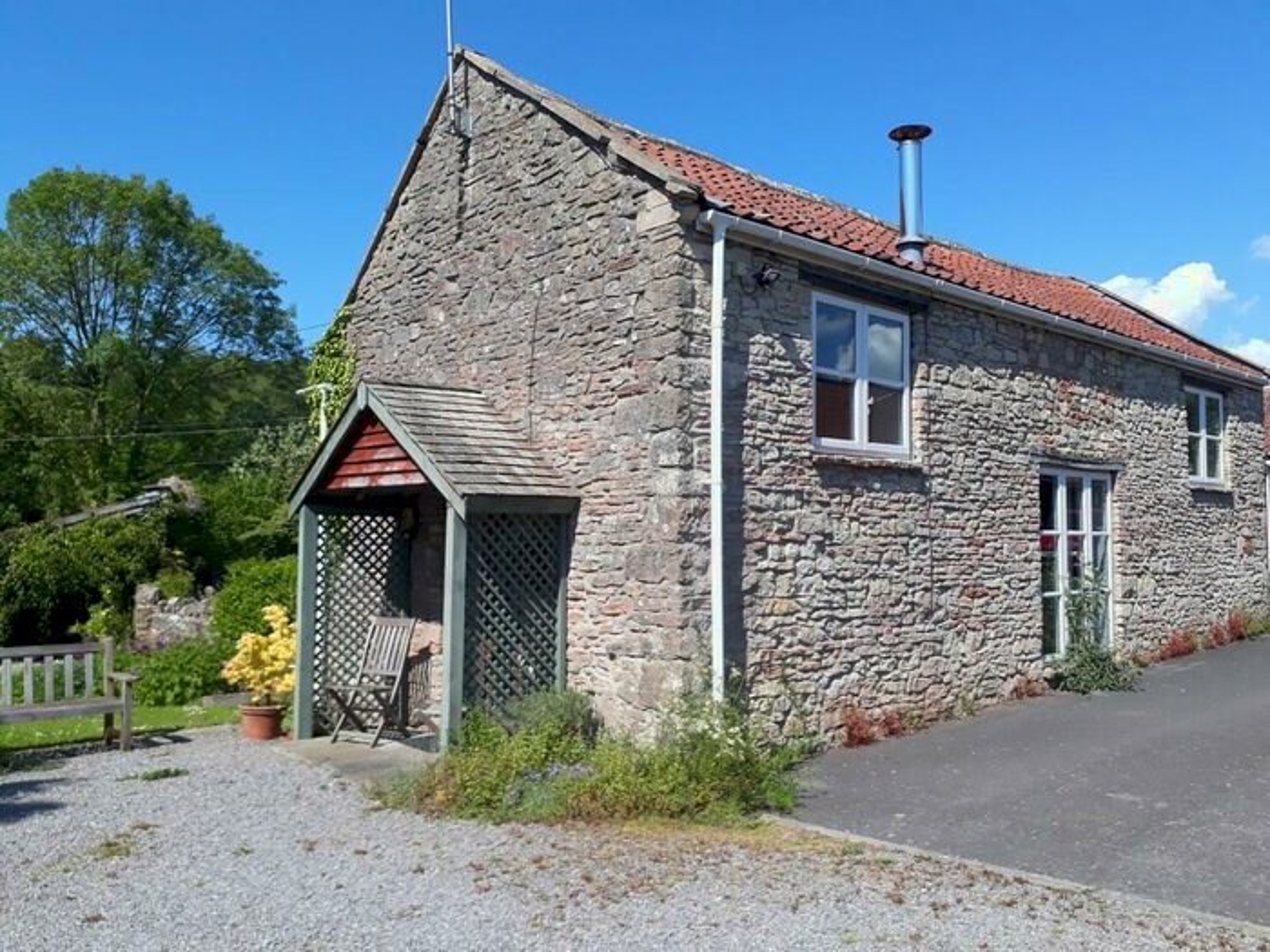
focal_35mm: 27
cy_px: 476
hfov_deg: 65.3
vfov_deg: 51.4
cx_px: 635
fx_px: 991
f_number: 1.9
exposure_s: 1/1264
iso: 40
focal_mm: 3.6
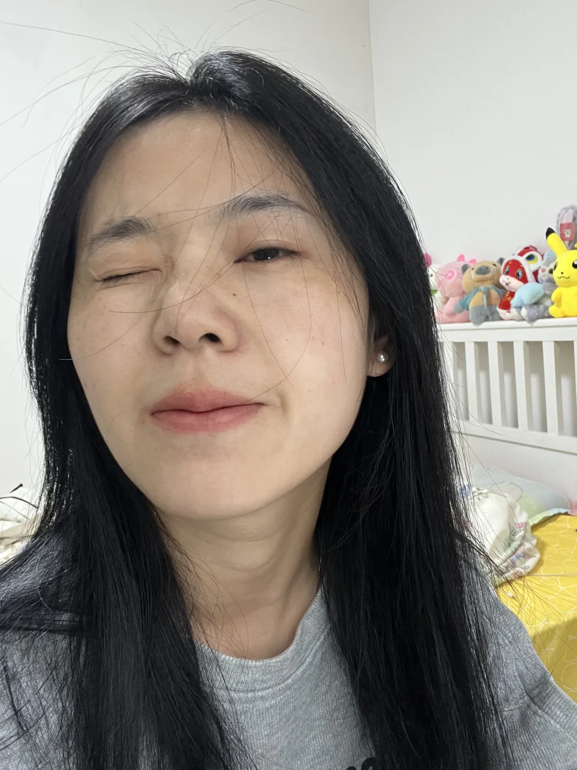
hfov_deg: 46.8
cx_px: 288
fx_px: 667
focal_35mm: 30
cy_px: 385
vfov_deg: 60.0
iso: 200
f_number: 2.2
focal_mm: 2.71
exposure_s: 1/50
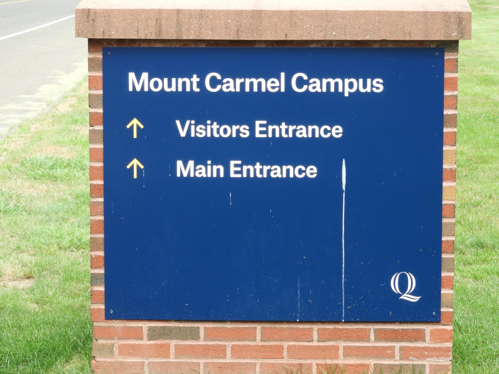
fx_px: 1802
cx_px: 250
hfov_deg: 15.8
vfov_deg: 11.9
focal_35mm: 125
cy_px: 187
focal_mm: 22.4
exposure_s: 1/125
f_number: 5
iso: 100
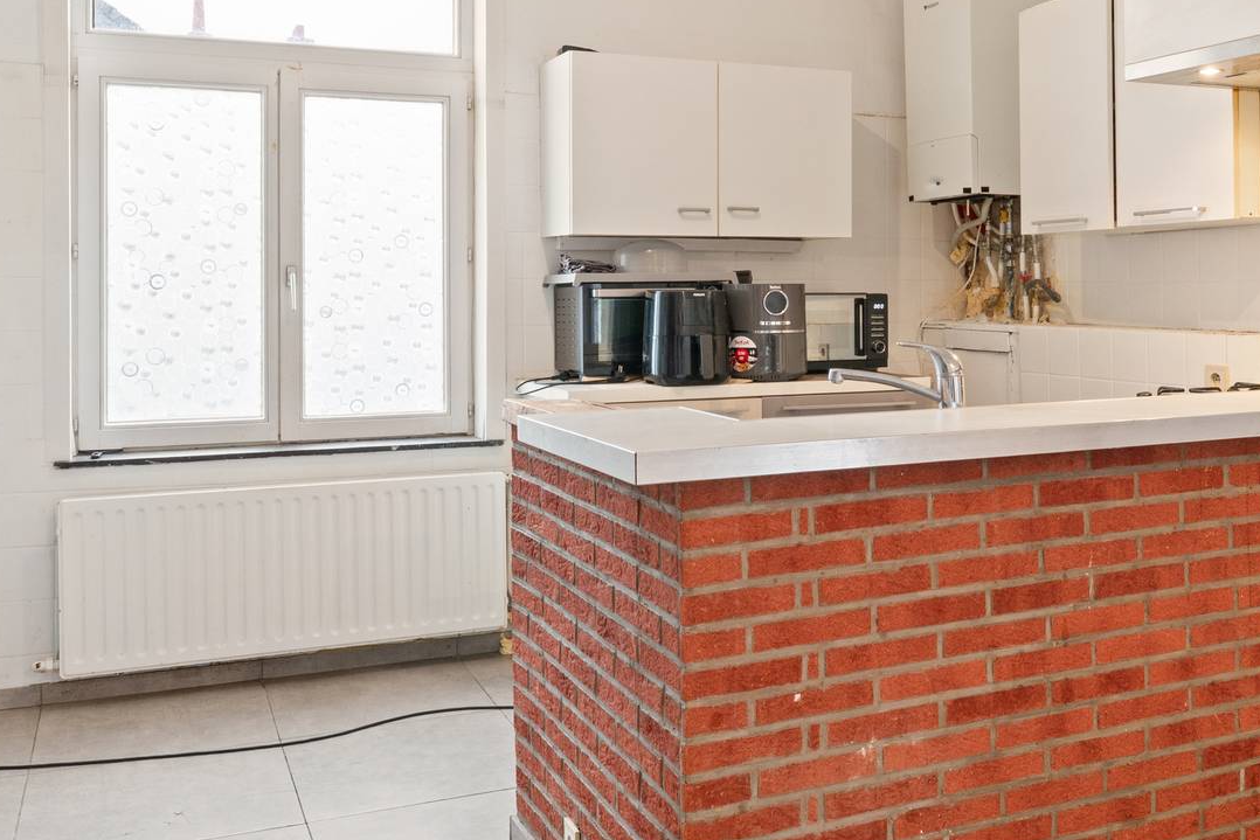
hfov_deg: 50.4
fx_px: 1330
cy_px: 314
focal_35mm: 38
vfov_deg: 34.9
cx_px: 752
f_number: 11
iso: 250
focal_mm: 16
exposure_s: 1/1.25
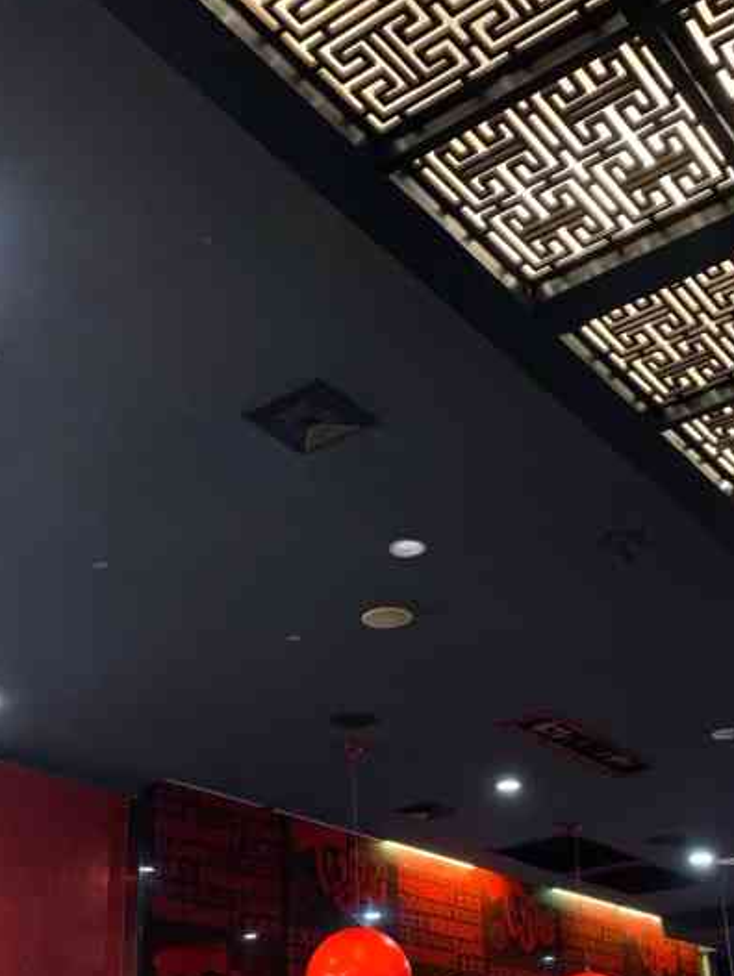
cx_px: 400
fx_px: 1299
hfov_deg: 31.5
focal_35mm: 46
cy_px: 723
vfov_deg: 40.1
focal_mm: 4.25
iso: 320
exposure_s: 1/33
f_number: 1.8
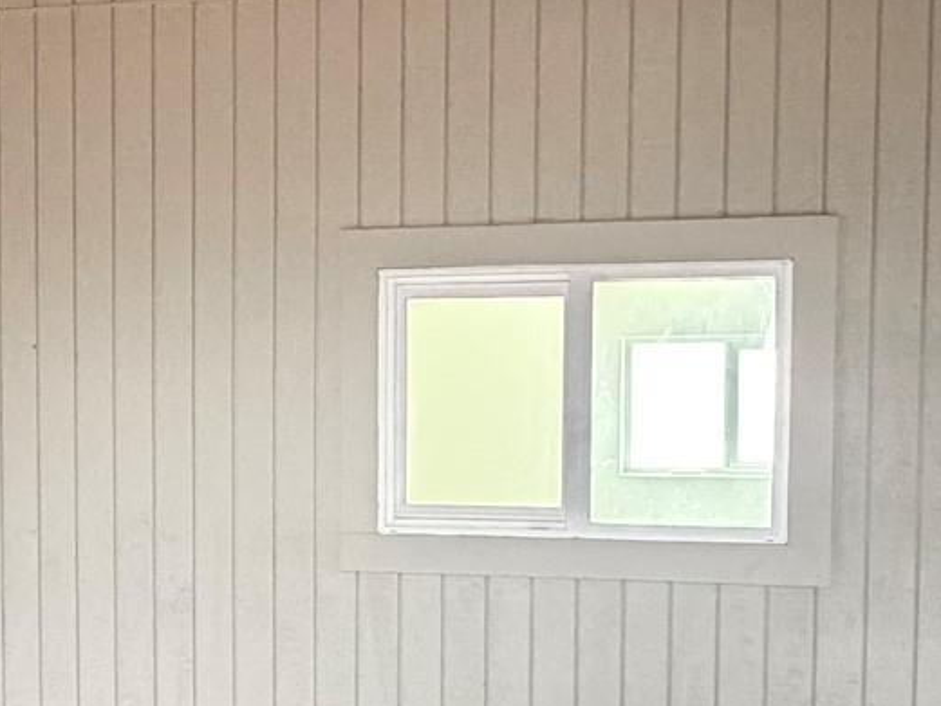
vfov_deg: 26.4
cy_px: 484
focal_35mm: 55
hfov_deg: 34.9
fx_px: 1495
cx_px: 397
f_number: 2.2
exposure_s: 1/60
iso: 800
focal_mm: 2.22
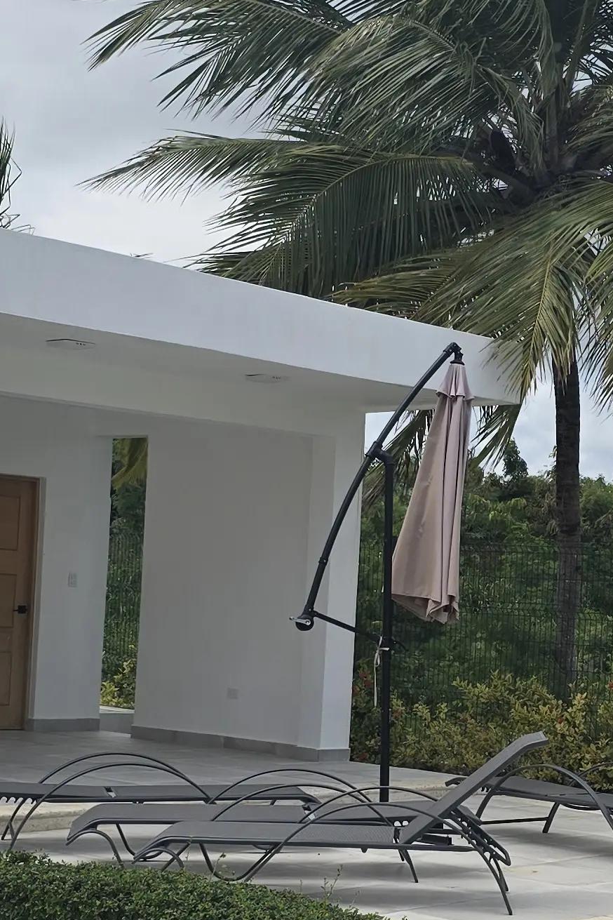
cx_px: 480
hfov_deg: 18.5
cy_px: 629
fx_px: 1864
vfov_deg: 27.5
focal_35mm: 73
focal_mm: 6.3
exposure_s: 1/1182
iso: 12
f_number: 1.7
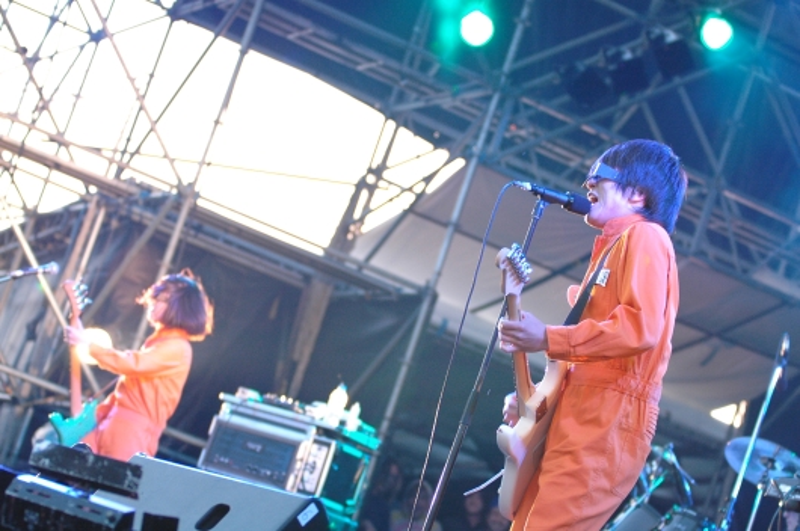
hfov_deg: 19.5
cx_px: 400
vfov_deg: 13.0
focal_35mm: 105
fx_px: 2330
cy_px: 266
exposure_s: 1/200
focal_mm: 70
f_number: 2.8
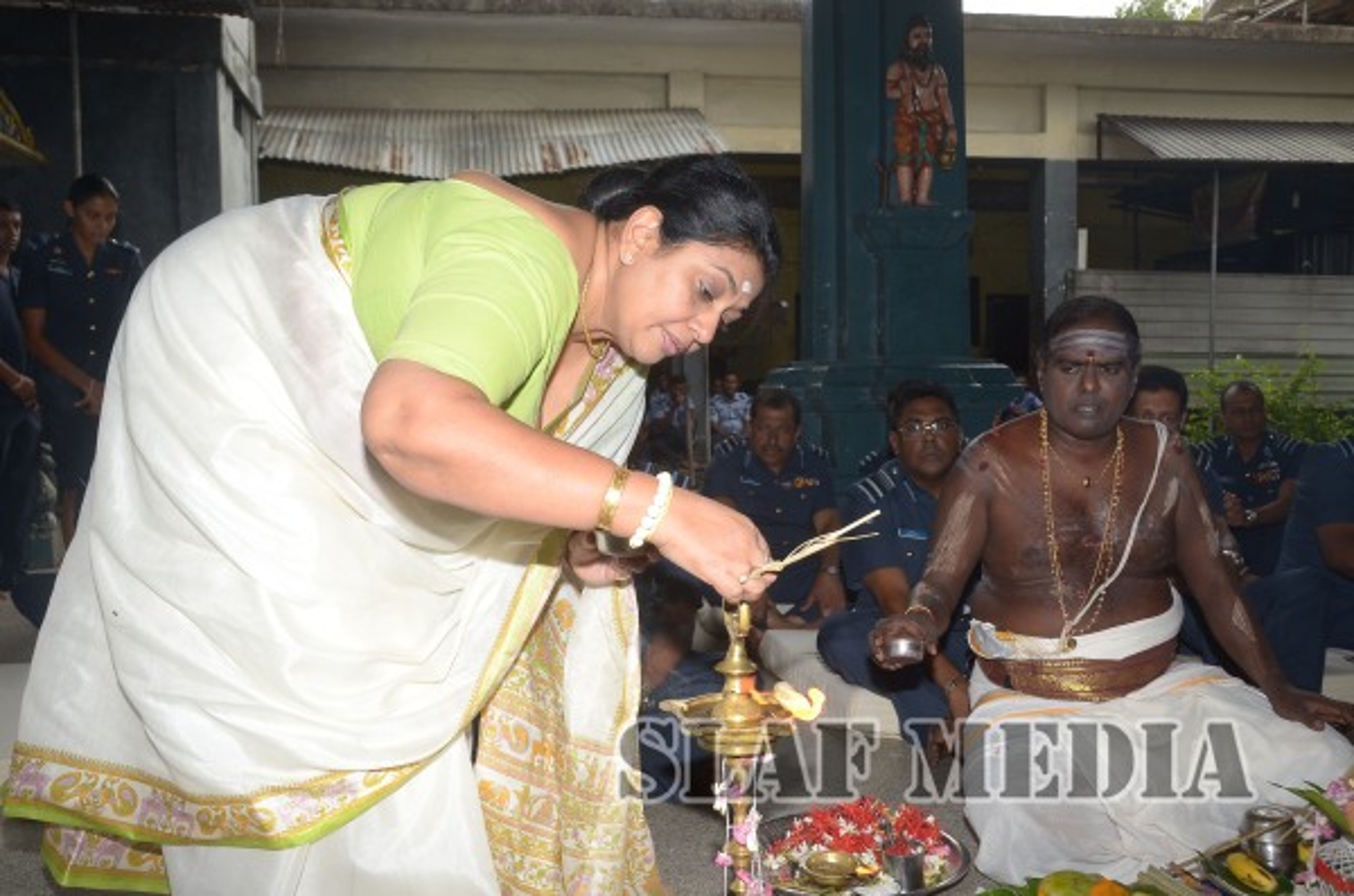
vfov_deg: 39.8
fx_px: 1238
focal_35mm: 33
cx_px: 677
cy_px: 448
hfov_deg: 57.3
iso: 320
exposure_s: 1/200
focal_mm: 22
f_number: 7.1
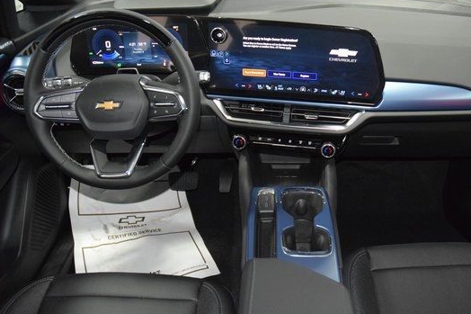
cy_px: 167
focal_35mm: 33
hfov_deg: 56.9
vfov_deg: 39.9
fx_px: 432
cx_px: 279
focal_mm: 18
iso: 3200
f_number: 3.5
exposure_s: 1/80
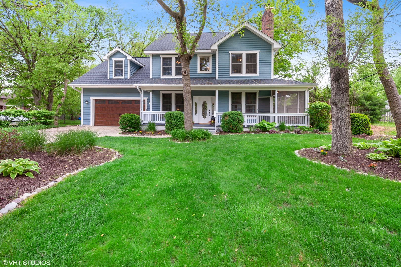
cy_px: 134
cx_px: 200
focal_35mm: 16
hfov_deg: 96.8
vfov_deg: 73.7
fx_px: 178
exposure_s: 1/60
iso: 200
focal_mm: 16
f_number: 8
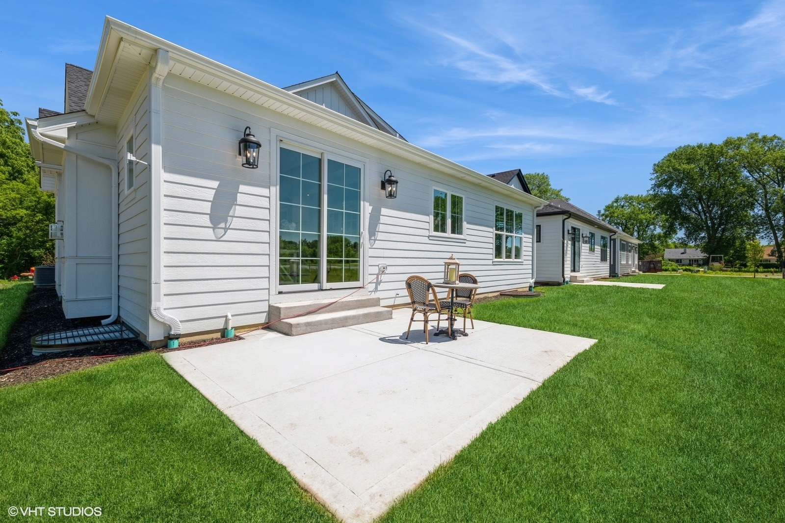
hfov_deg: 104.3
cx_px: 392
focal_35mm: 14
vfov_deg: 81.2
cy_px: 262
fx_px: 305
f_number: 8
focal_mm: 14
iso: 200
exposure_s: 1/320
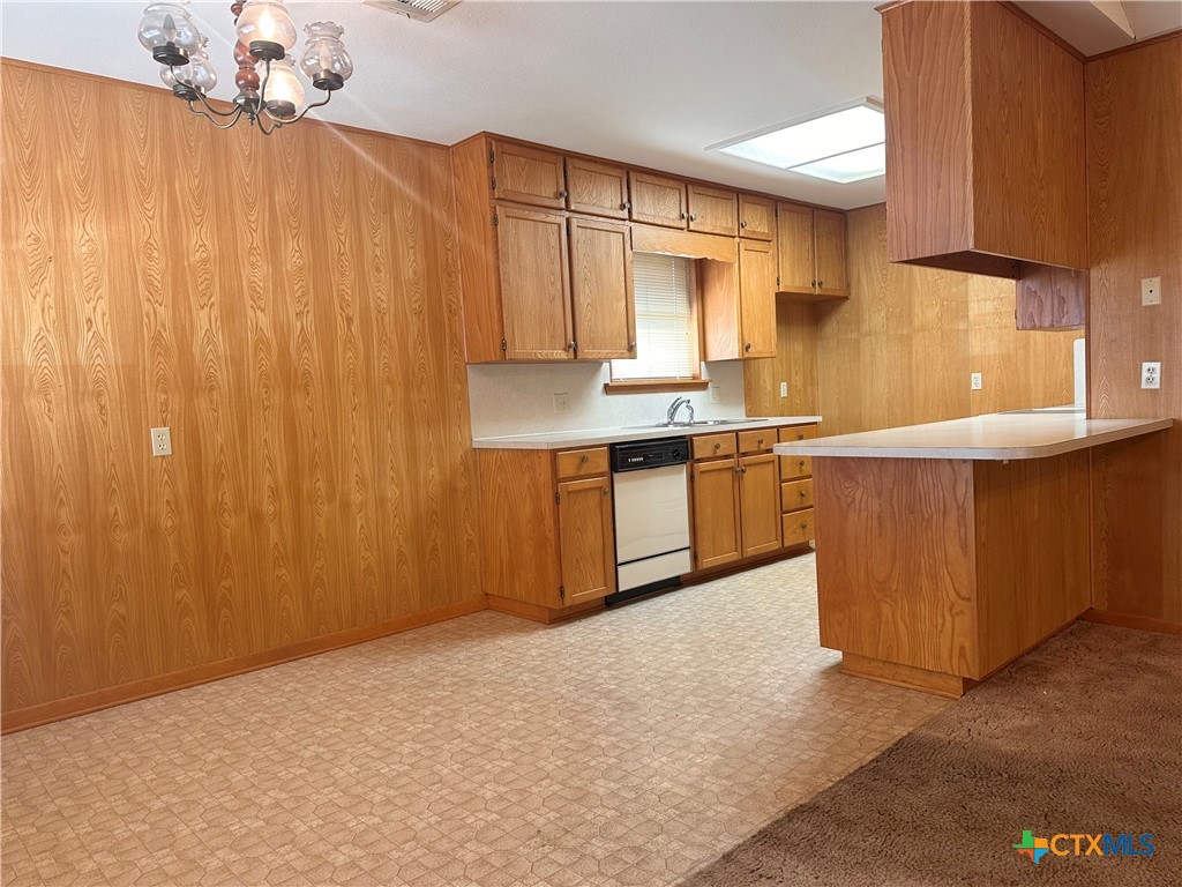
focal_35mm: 24
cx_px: 591
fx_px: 820
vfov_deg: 56.8
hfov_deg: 71.6
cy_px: 444
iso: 125
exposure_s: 1/60
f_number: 1.78
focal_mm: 6.86
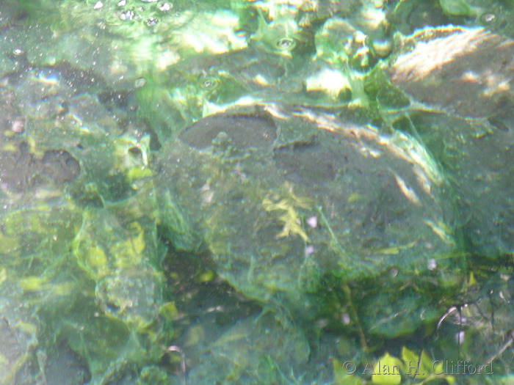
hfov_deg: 7.4
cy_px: 192
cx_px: 257
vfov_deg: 5.6
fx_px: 3965
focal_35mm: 267
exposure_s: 1/42
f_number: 4.6
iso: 200
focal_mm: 68
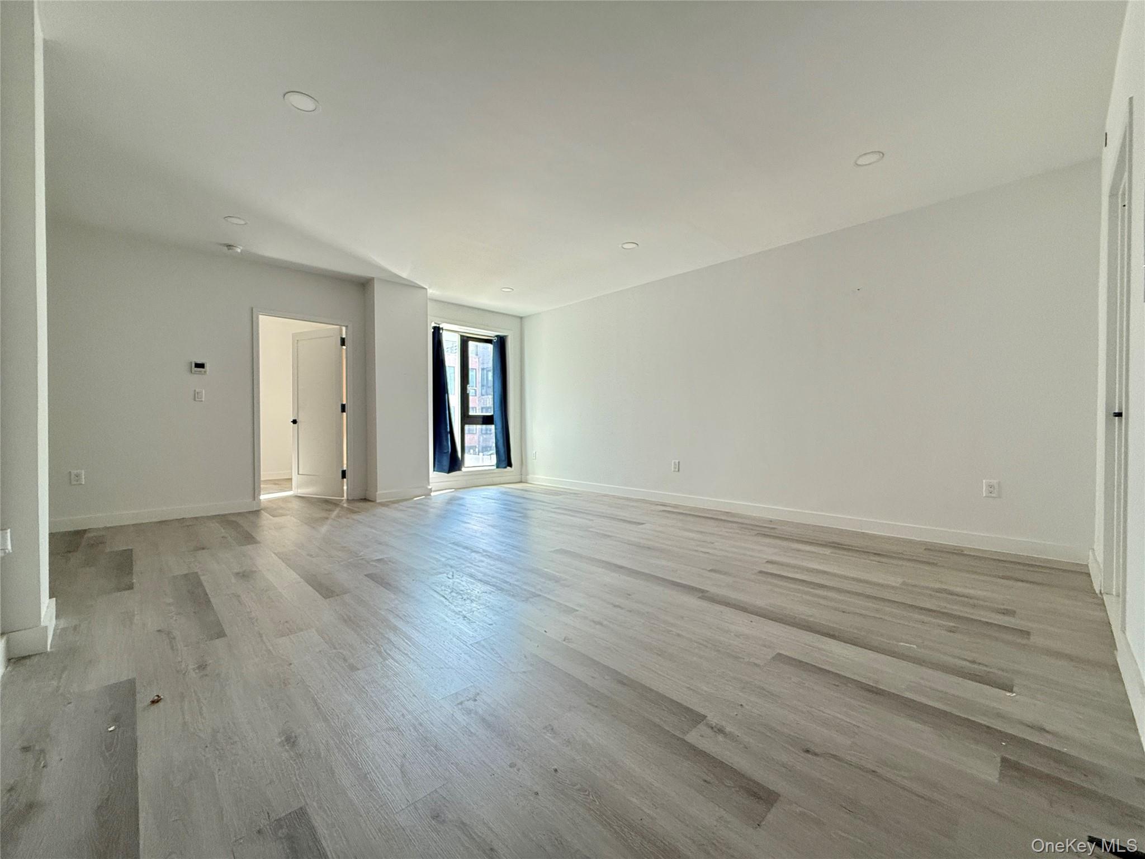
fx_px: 463
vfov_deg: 85.7
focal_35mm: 14
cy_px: 430
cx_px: 572
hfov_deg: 102.1
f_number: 2.2
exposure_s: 1/71
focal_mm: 2.22
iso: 320
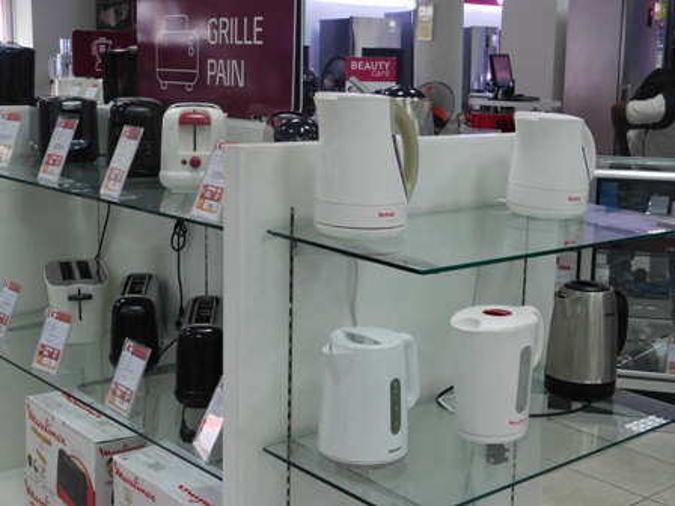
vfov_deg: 28.6
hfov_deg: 37.5
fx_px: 994
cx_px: 338
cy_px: 253
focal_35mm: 51
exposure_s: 1/30
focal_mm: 9
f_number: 3.8
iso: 320
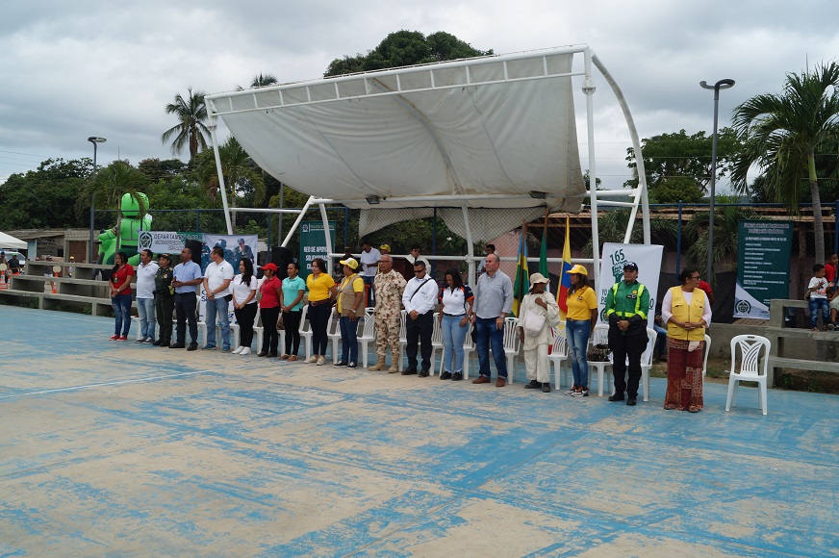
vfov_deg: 43.5
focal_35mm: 30
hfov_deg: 62.0
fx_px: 699
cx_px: 420
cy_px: 279
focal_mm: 20
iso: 100
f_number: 9
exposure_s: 1/125
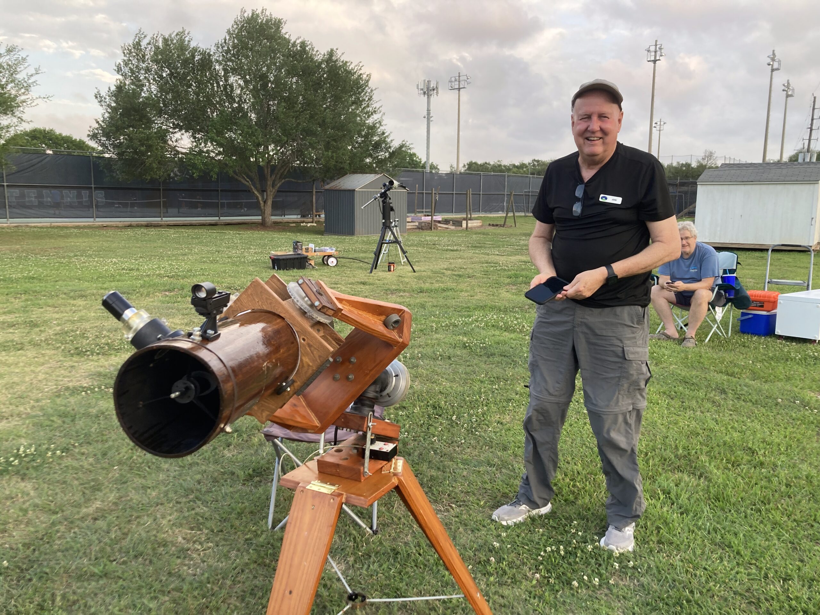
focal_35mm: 28
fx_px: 663
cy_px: 308
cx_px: 410
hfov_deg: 63.4
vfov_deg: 49.7
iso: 32
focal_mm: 3.99
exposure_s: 1/121
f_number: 1.8
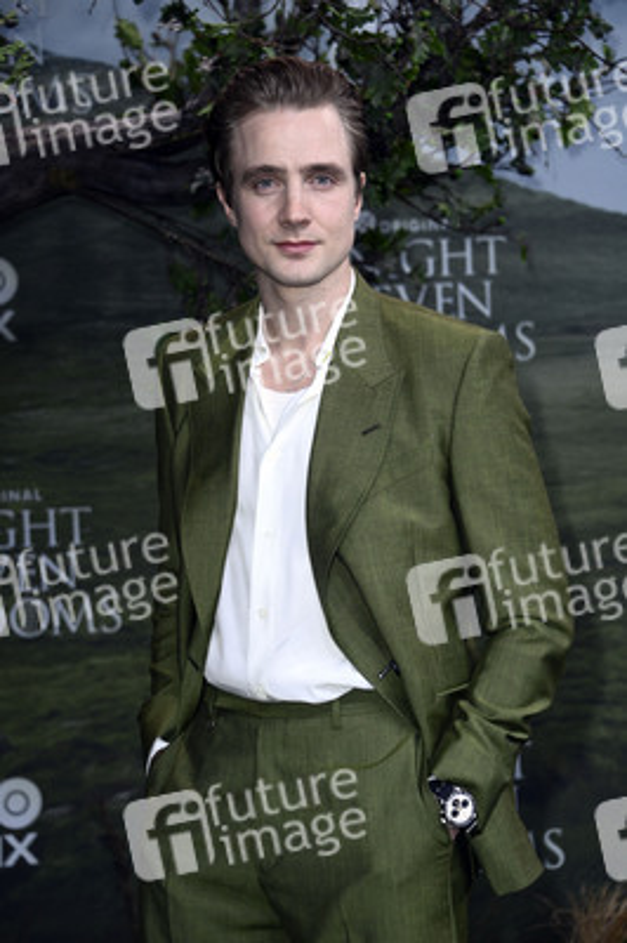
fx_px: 2564
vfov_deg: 20.8
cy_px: 472
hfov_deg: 13.9
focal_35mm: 98
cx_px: 314
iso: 640
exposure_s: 1/250
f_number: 5.6
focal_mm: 98
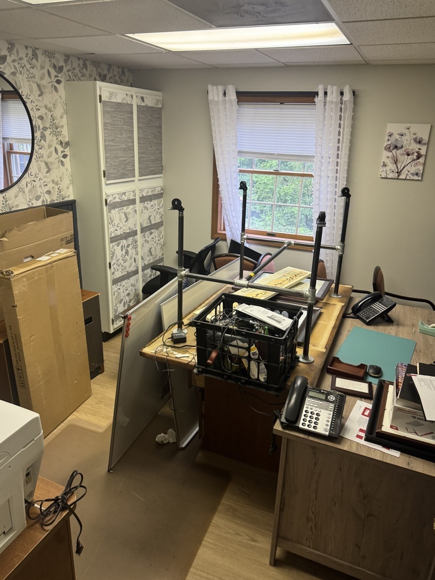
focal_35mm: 25
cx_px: 215
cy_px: 289
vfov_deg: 69.4
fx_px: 419
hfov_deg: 54.9
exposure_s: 1/60
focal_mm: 6.76
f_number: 1.78
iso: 160
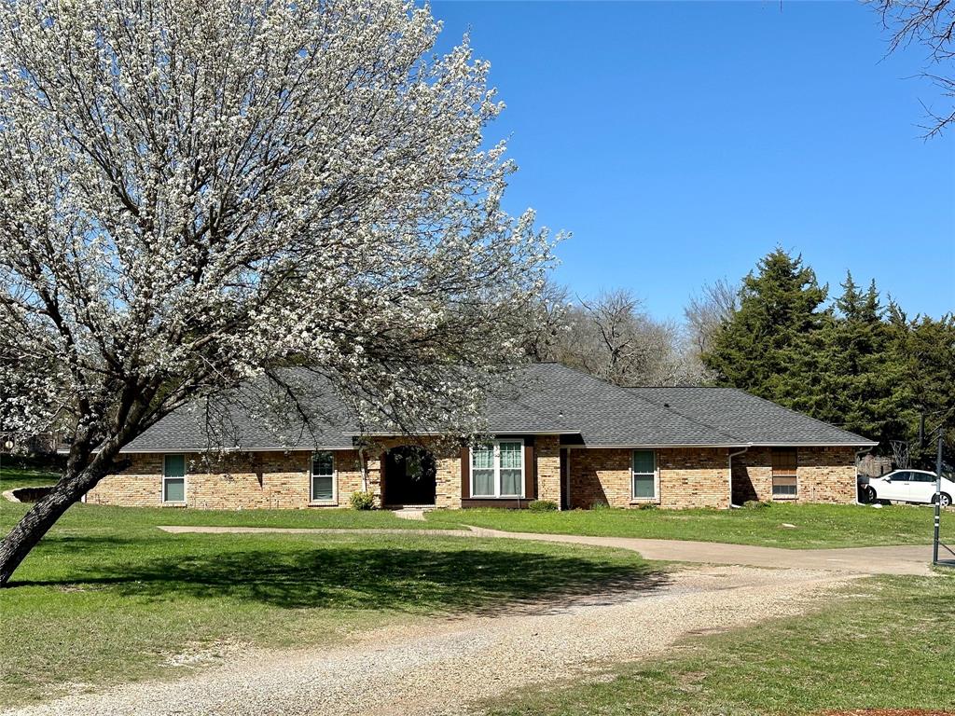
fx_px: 1324
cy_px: 358
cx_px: 478
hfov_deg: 39.7
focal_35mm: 48
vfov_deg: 30.3
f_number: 1.78
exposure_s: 1/4367
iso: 64
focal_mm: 6.86
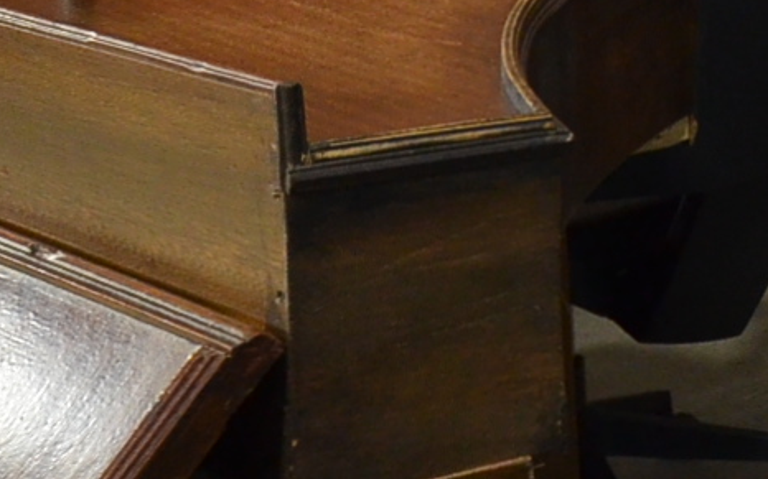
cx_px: 1747
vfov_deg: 11.2
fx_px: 2365
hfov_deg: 14.0
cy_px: -179
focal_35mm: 113
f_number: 4.5
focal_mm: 14
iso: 1250
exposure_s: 1/60
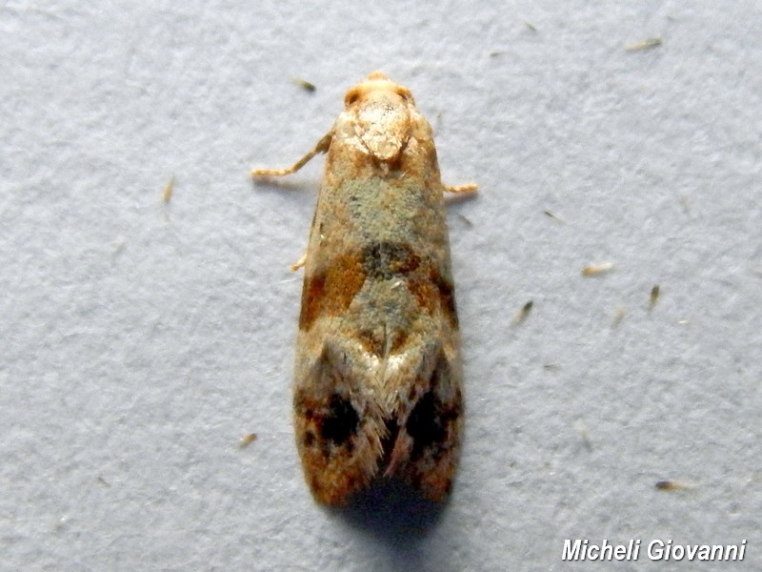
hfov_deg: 13.9
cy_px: 286
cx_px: 381
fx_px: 3126
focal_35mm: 142
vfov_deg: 10.4
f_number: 4.9
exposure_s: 1/160
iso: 400
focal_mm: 25.3
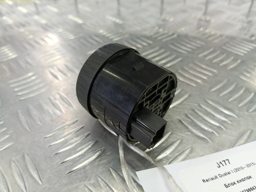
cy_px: 96
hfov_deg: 73.9
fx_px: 170
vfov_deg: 58.9
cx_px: 128
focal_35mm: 23
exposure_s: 1/50
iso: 137
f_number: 1.6
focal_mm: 4.11
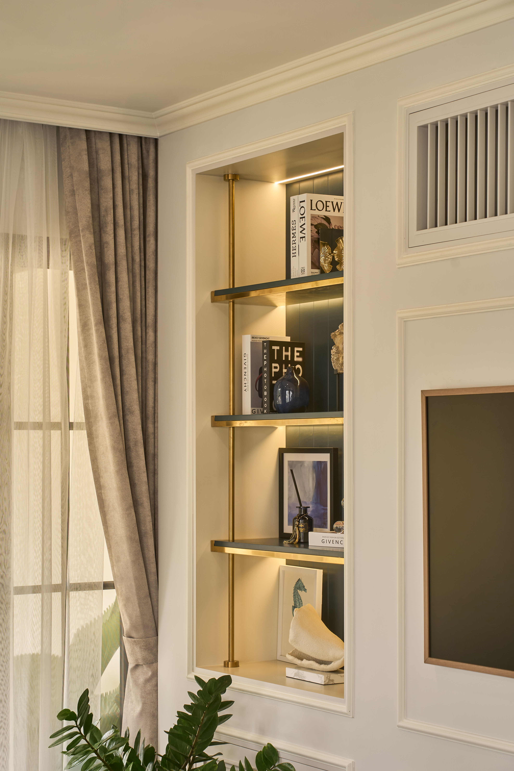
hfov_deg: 18.9
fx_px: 1542
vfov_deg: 28.1
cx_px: 257
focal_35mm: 72
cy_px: 386
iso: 100
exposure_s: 1/30
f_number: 7.1
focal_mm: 72
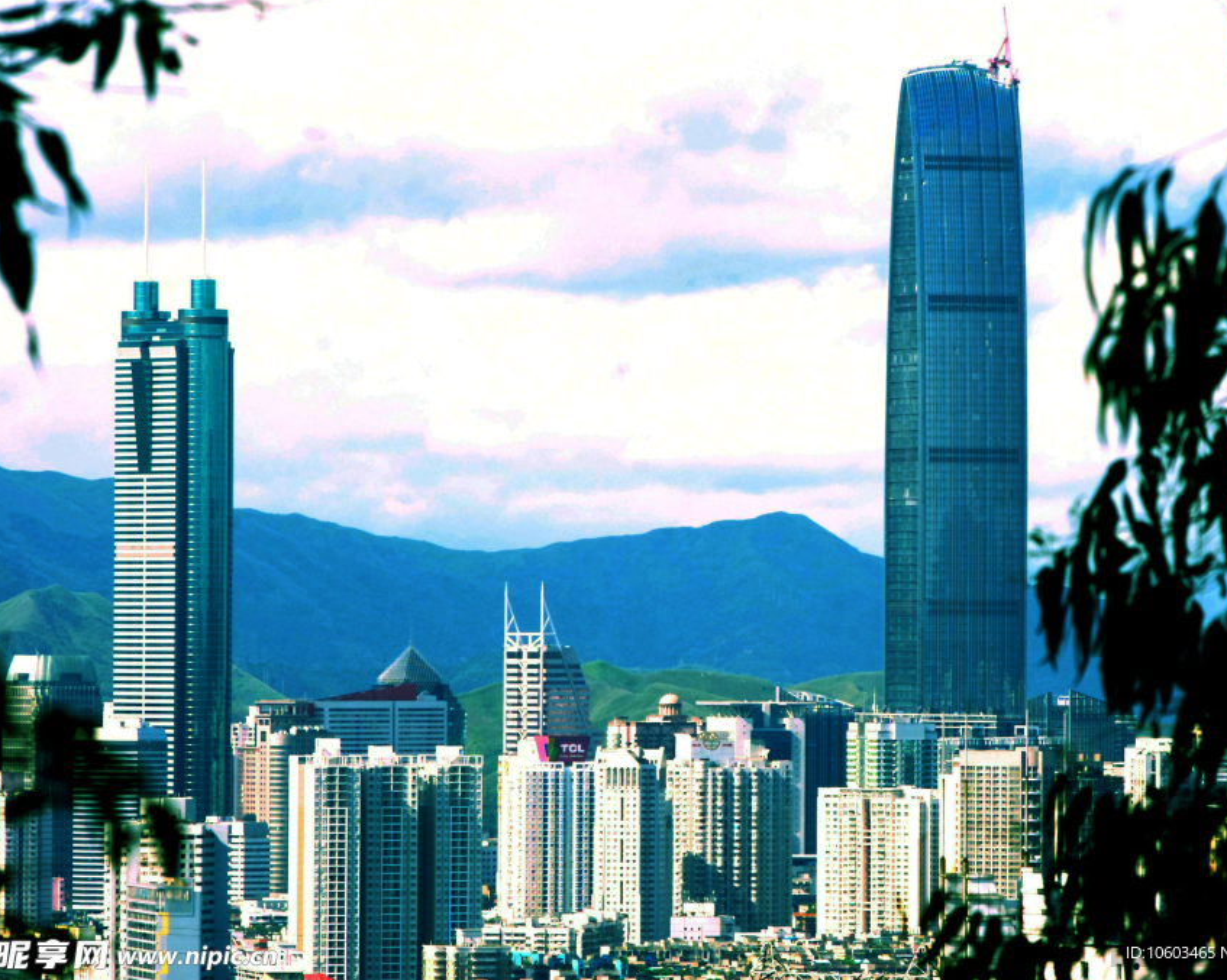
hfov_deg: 8.4
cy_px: 489
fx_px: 8313
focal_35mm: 229
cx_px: 713
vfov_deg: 6.8
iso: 200
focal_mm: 135
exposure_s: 1/400
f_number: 11
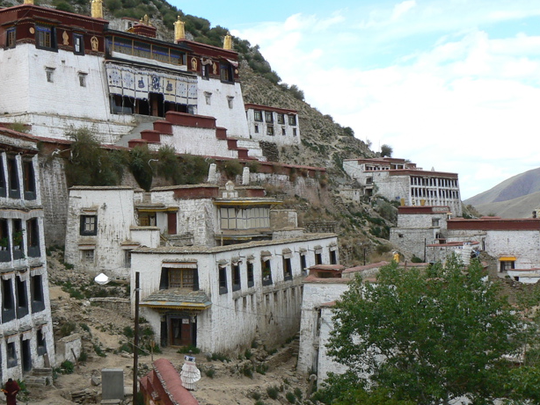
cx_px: 130
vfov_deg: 24.4
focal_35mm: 60
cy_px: 217
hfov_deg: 31.6
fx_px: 936
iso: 80
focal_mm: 6
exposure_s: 1/200
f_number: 5.6
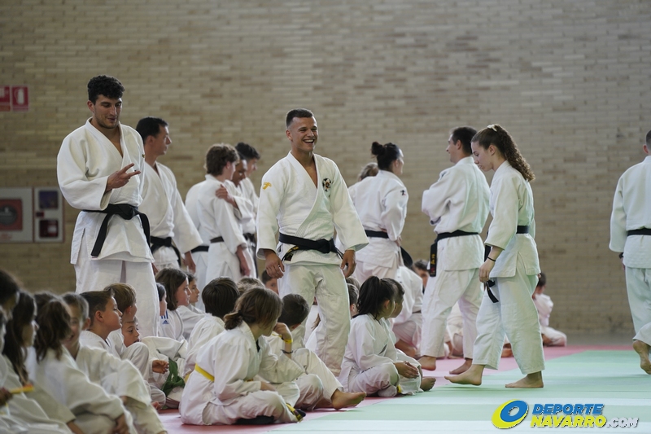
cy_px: 217
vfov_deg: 6.9
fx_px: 3616
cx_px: 326
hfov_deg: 10.3
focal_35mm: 200
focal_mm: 200
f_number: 4
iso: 1600
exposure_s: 1/640
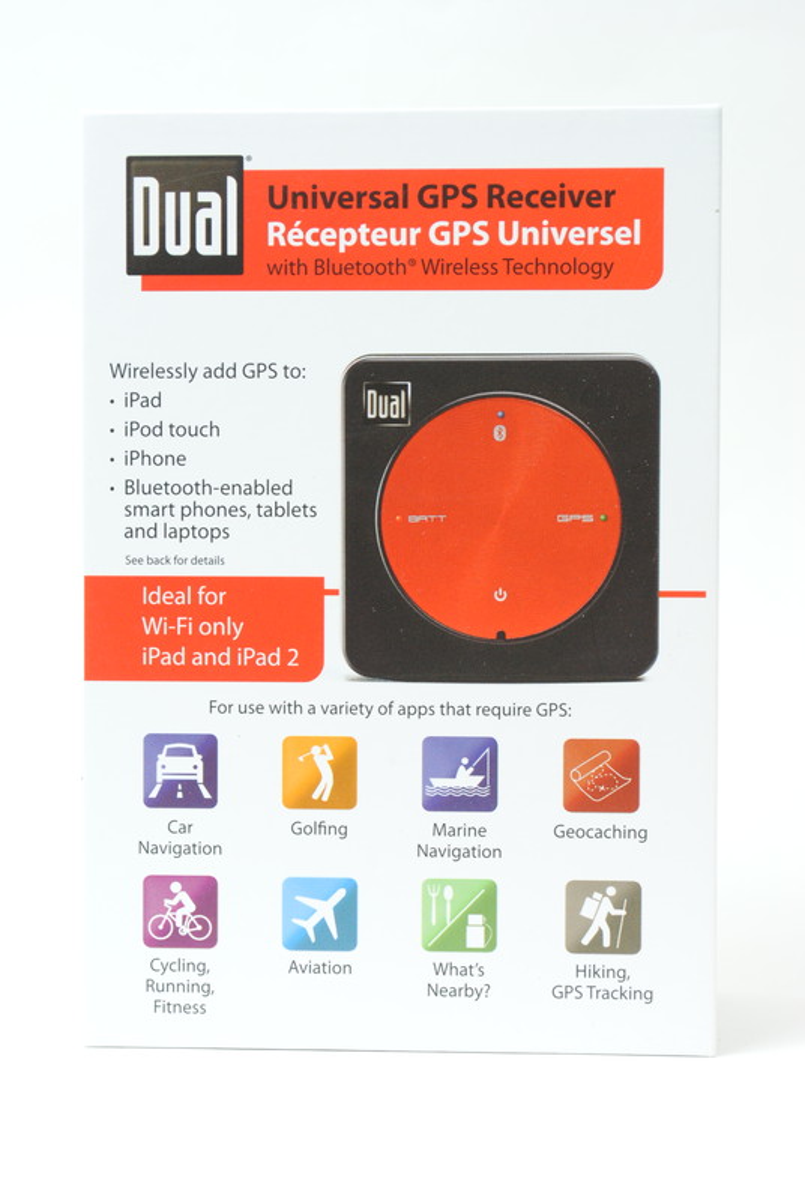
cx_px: 402
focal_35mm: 66
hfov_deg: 20.7
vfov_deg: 30.5
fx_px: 2206
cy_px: 601
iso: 400
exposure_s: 1/25
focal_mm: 44
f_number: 7.1
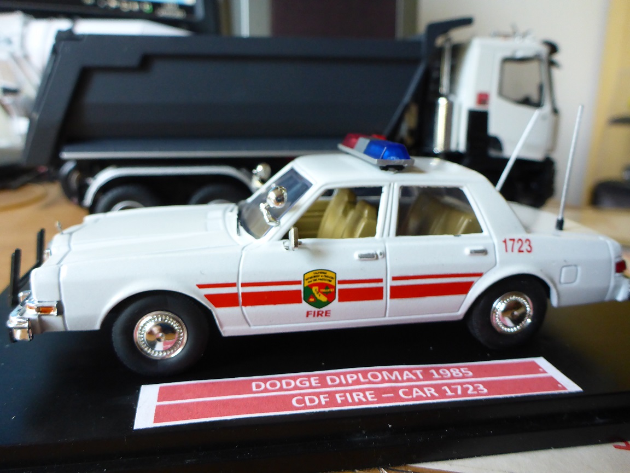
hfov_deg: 63.4
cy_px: 236
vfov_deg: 49.7
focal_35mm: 28
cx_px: 315
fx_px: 510
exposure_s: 1/25
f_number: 3.3
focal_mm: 4.9
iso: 400
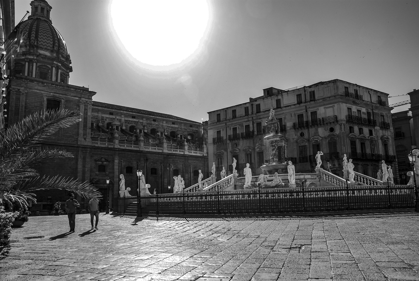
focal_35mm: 27
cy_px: 140
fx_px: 315
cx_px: 210
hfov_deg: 67.3
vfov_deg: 48.1
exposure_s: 1/350
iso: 100
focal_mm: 18
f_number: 6.7
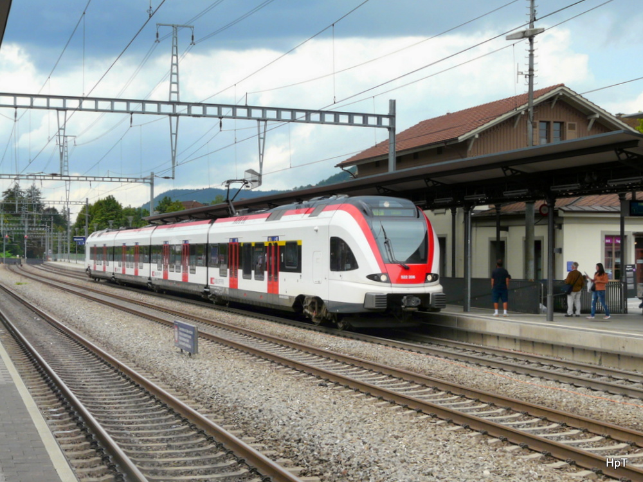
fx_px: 1152
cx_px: 322
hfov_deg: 31.2
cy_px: 241
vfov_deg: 23.7
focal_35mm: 62
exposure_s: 1/250
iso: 100
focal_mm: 10.2
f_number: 5
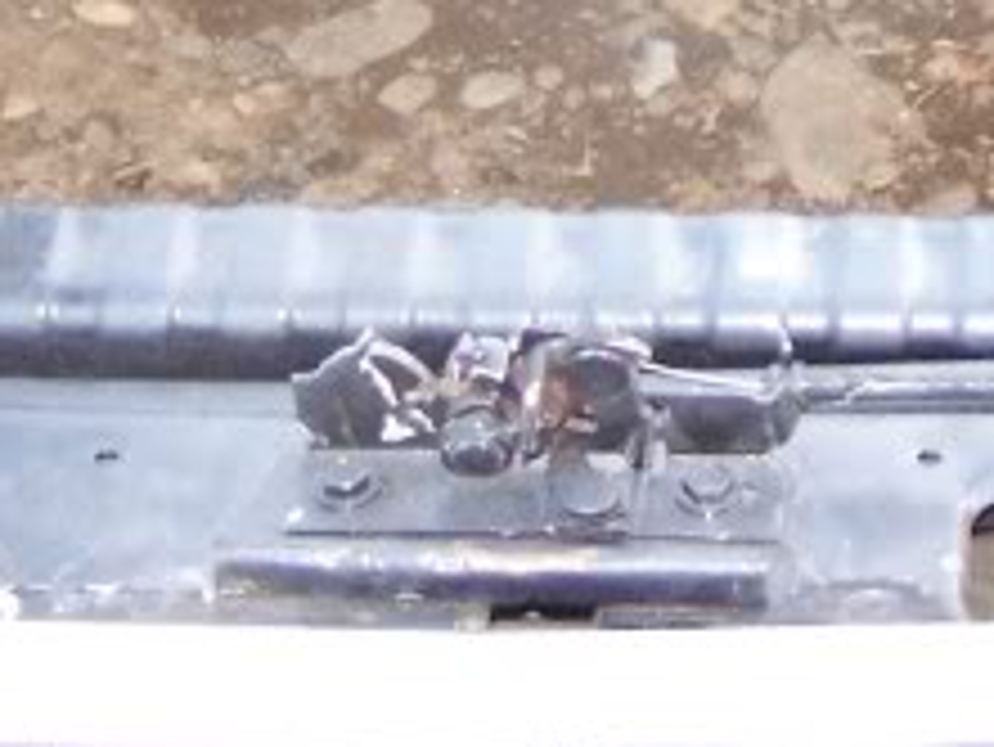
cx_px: 886
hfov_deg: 11.2
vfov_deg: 8.3
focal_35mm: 176
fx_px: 5057
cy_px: -396
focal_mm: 6.3
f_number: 2.8
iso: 140
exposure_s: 1/90
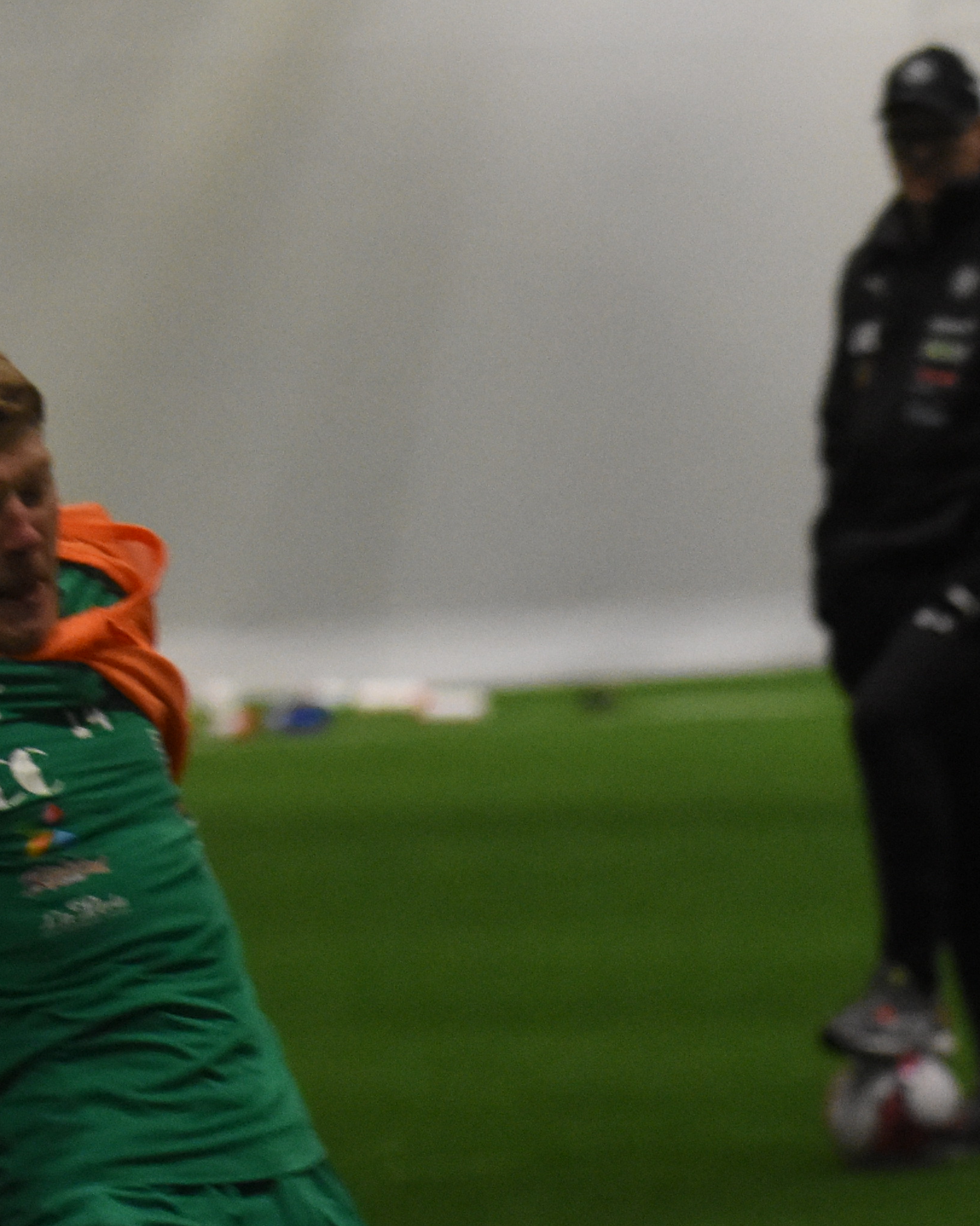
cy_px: 1208
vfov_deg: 4.4
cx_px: 1385
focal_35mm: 437
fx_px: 15860
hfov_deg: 3.5
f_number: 2.8
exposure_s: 1/500
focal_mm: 105
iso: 3200
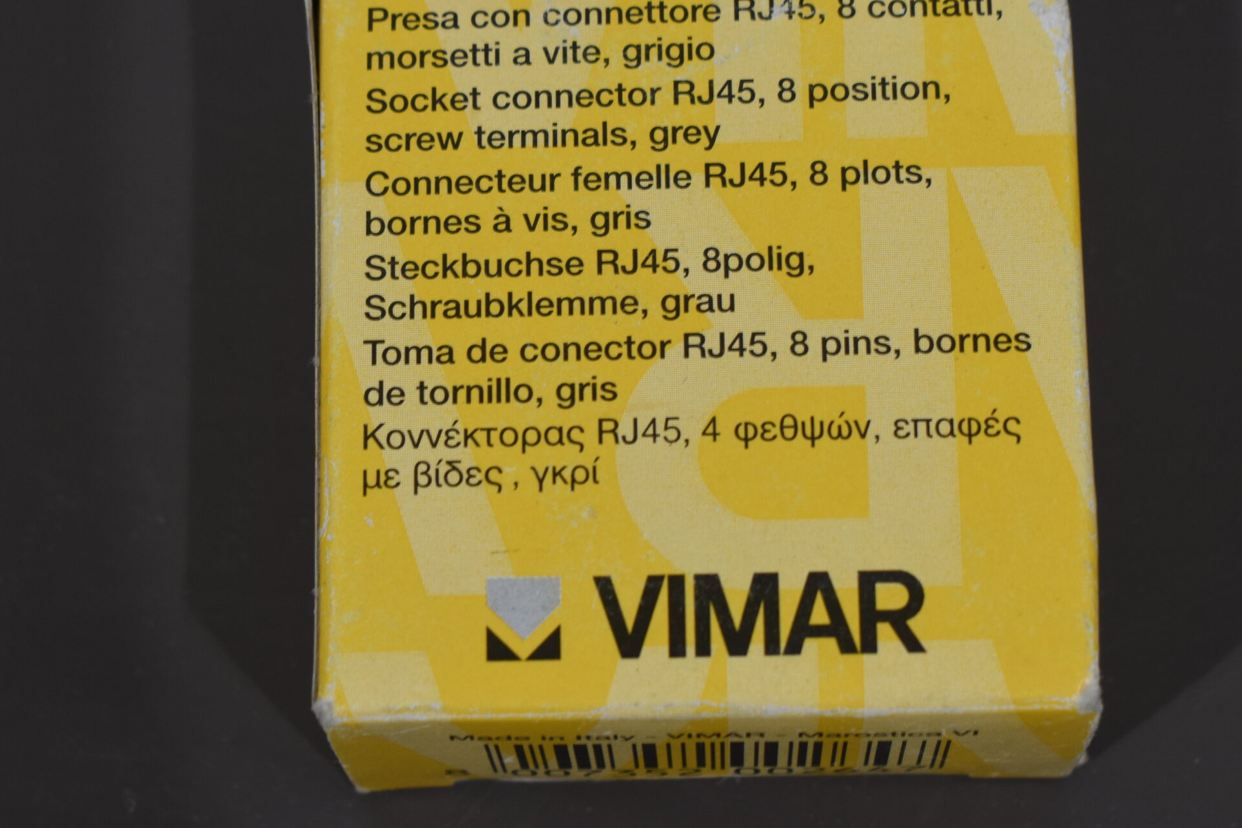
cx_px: 687
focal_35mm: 110
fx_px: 3783
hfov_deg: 18.6
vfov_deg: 12.5
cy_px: 354
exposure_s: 1/60
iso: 400
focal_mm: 55
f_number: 8
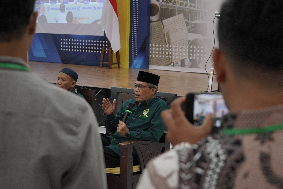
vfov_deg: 16.9
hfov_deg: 25.1
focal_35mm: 81
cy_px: 94
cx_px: 142
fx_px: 637
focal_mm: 54
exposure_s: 1/125
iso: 1000
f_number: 5
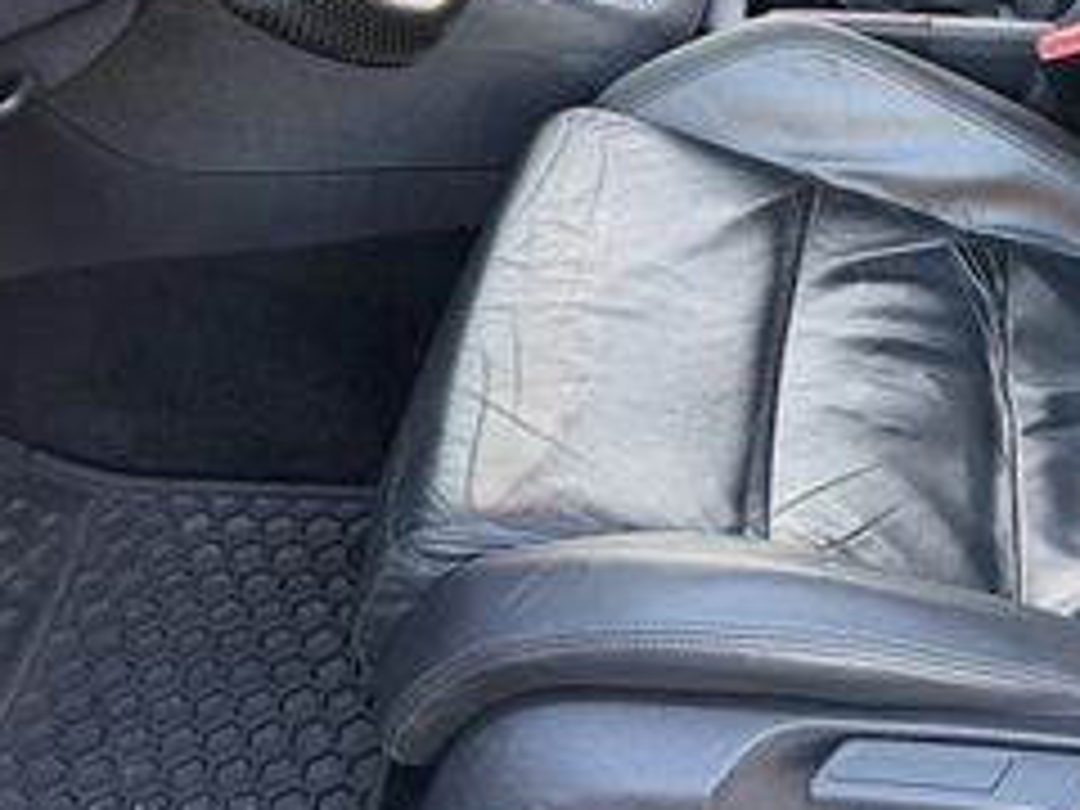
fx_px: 1997
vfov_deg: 22.1
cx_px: 990
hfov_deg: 29.0
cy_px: 9
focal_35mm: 64
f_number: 1.78
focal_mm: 6.76
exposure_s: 1/64
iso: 200
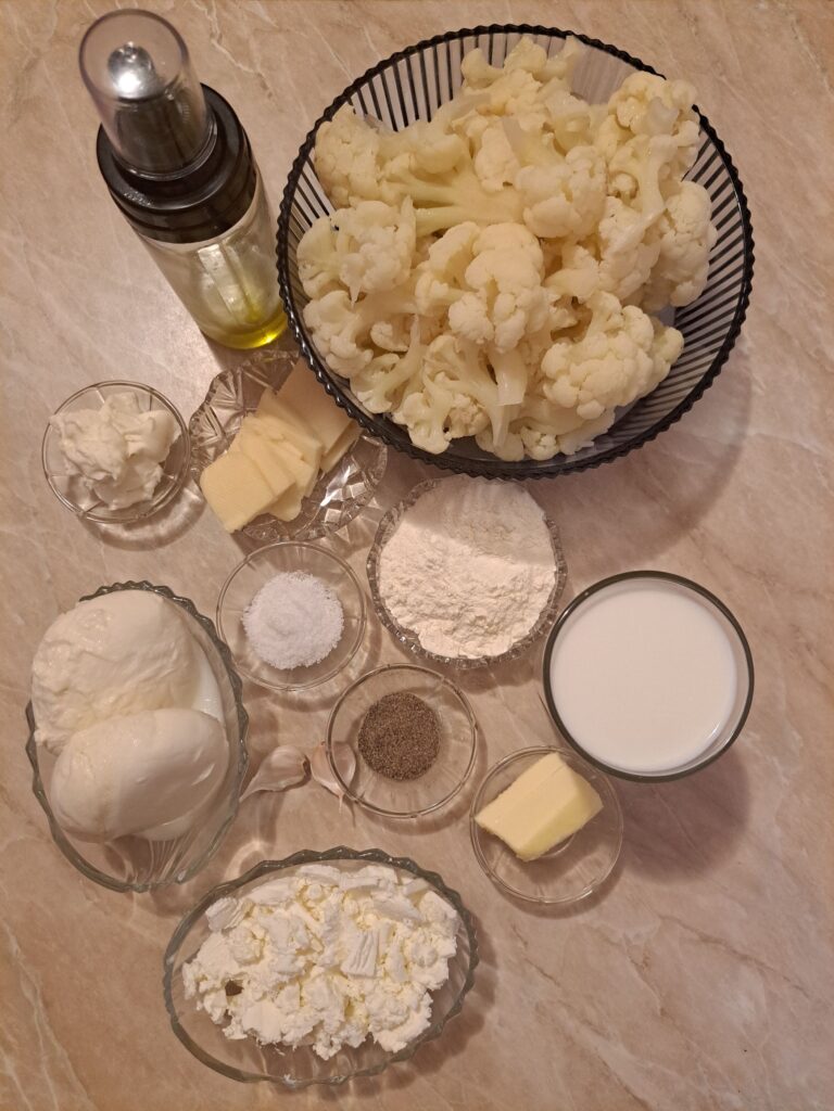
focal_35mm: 24
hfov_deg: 56.8
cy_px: 556
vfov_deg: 71.6
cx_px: 417
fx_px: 771
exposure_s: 1/50
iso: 320
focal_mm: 5.23
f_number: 1.8
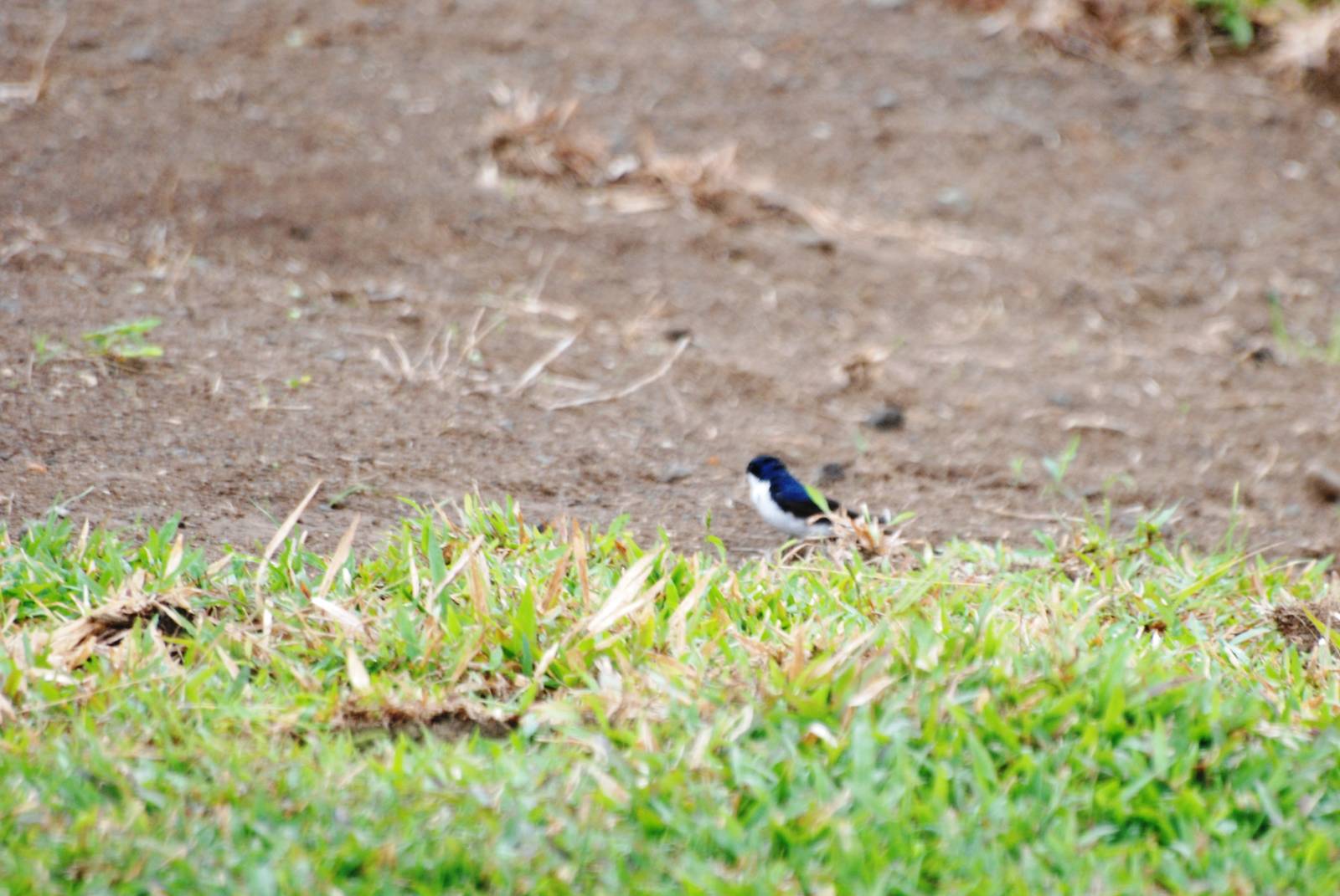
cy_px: 448
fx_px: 16770
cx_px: 670
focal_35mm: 450
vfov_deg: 3.1
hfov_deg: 4.6
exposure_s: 1/160
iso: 400
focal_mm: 300
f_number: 5.6
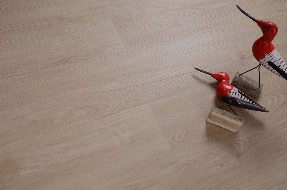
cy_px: 95
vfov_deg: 29.7
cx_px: 144
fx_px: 358
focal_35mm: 45
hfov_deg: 43.7
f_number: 7.1
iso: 100
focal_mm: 30
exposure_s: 1/100
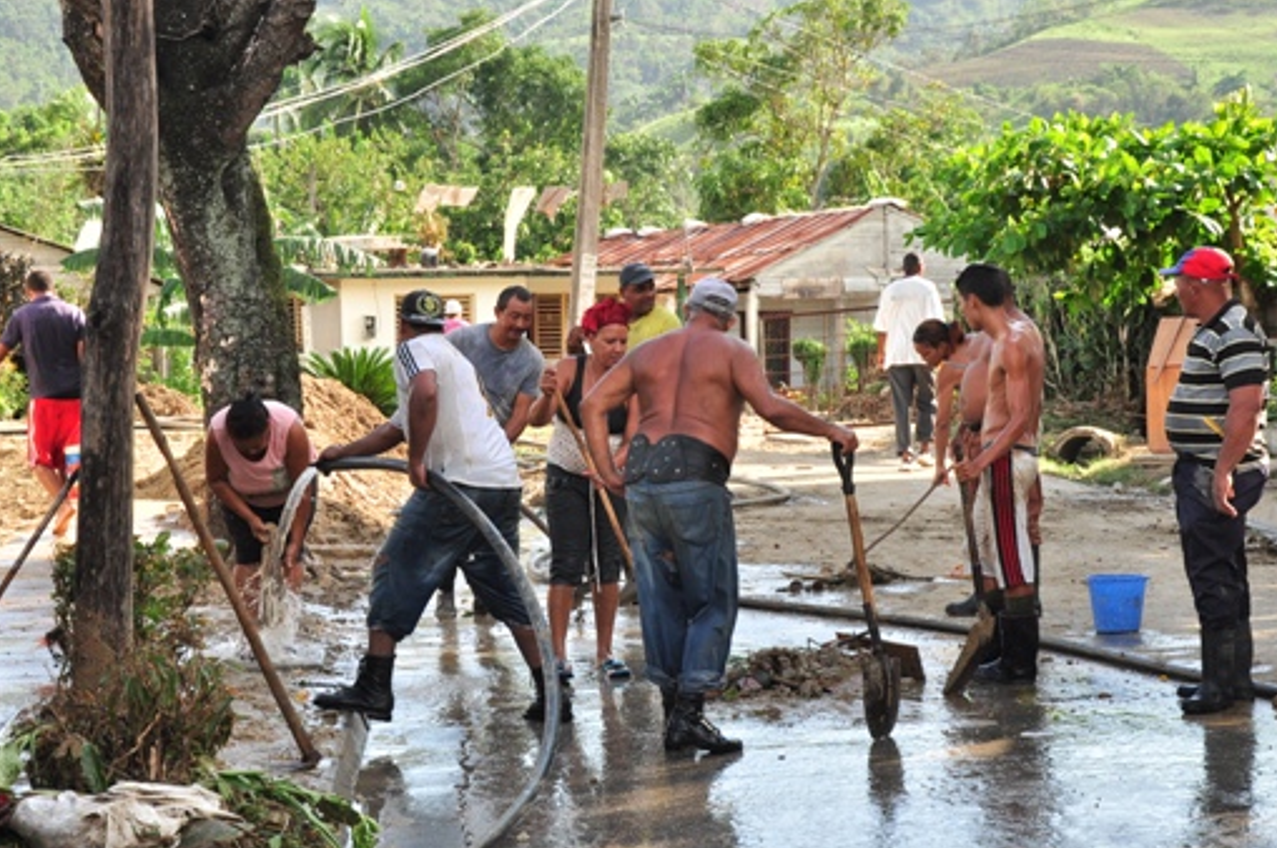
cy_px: 516
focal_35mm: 98
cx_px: 617
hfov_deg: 20.8
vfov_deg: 13.9
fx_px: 3472
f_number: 8
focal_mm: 52
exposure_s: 1/250
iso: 400
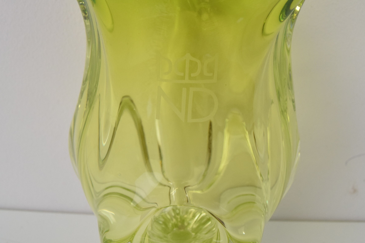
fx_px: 385
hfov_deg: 50.7
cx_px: 185
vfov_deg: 34.9
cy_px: 97
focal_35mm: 38
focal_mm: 20
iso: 1600
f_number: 8
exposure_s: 1/250
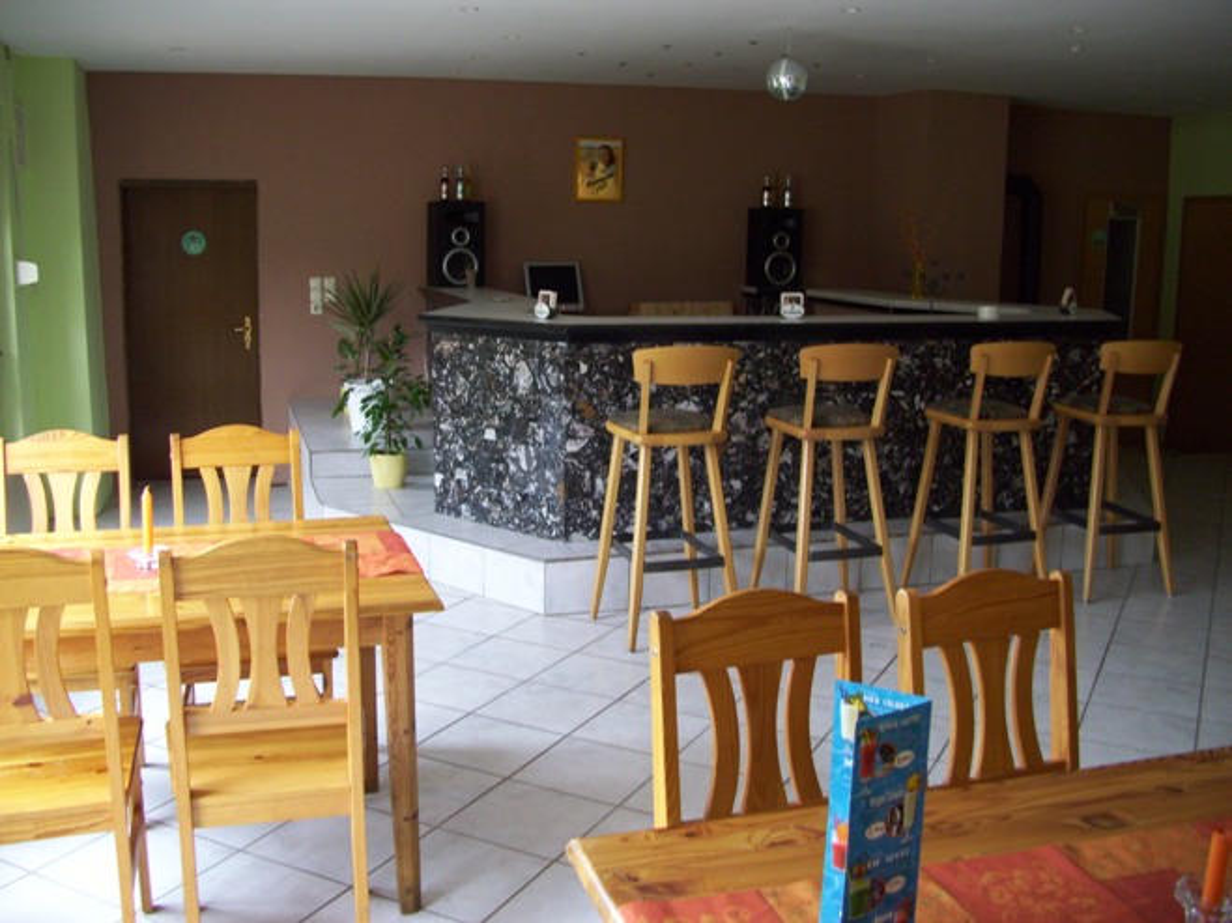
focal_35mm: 34
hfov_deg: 54.0
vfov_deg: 41.8
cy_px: 462
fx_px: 1210
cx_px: 616
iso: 160
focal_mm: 5.7
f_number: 2.9
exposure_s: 1/8
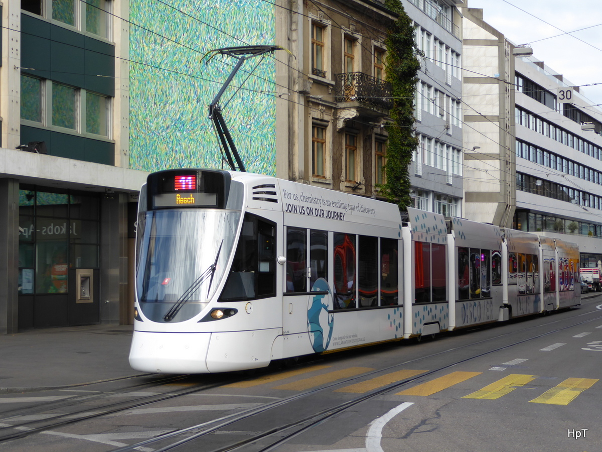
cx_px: 301
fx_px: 1130
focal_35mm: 65
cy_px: 226
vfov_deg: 22.6
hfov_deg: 29.8
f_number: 4.3
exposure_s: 1/160
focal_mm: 10.9
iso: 80
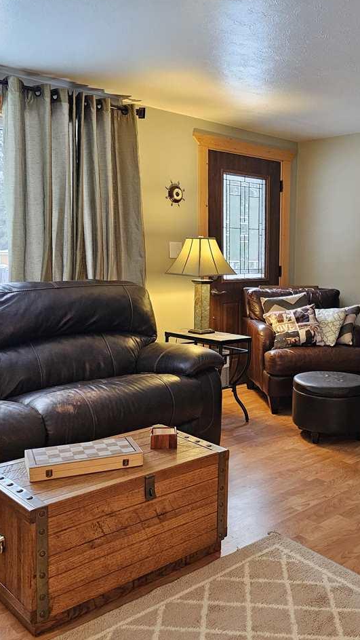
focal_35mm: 34
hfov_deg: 34.0
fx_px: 577
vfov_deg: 58.0
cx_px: 268
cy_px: 316
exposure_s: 1/120
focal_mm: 6.3
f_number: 1.7
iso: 1000
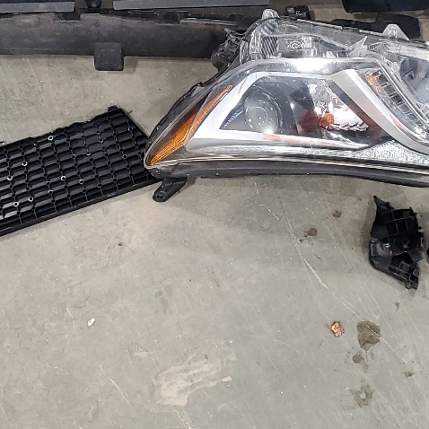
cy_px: -21
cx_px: 219
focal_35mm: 77
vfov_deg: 21.5
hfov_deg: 22.5
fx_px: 1080
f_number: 1.5
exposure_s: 1/60.2
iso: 162
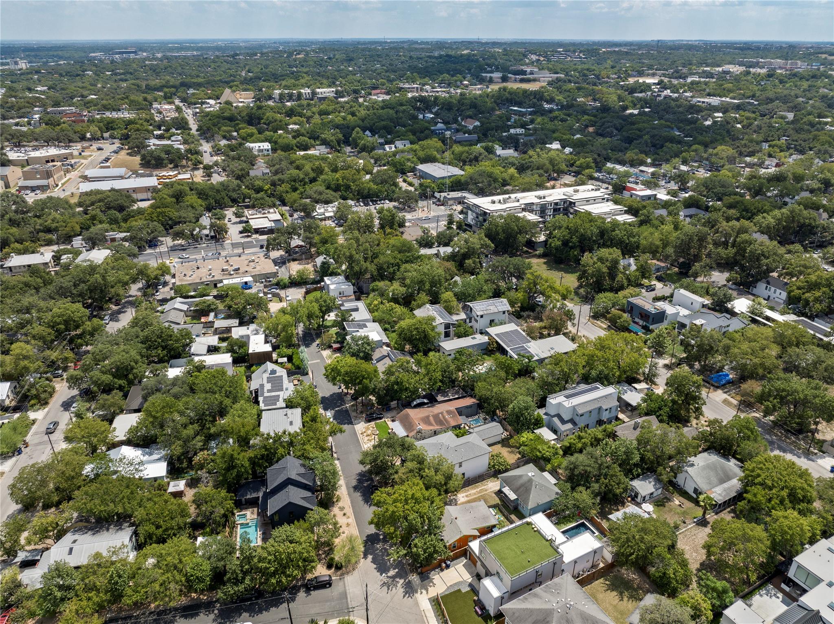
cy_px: 312
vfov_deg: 56.8
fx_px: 578
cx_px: 417
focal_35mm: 24
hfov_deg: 71.6
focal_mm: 12.29
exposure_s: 1/1250
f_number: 5
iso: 100
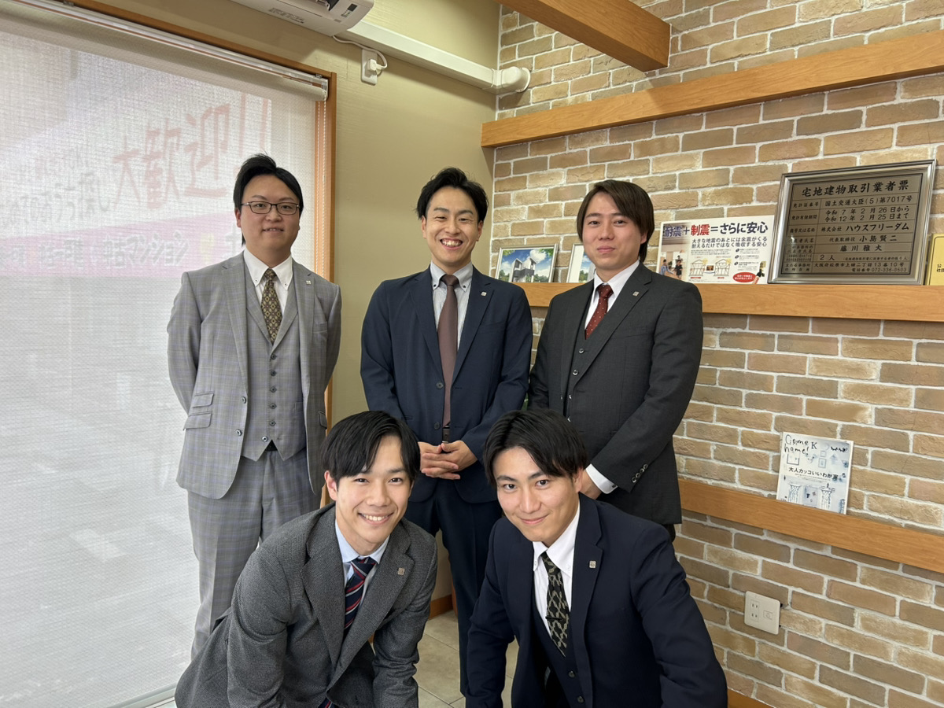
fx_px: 709
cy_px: 354
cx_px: 472
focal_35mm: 26
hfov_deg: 67.3
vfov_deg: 53.1
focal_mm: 5.7
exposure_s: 1/60
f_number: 1.5
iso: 64
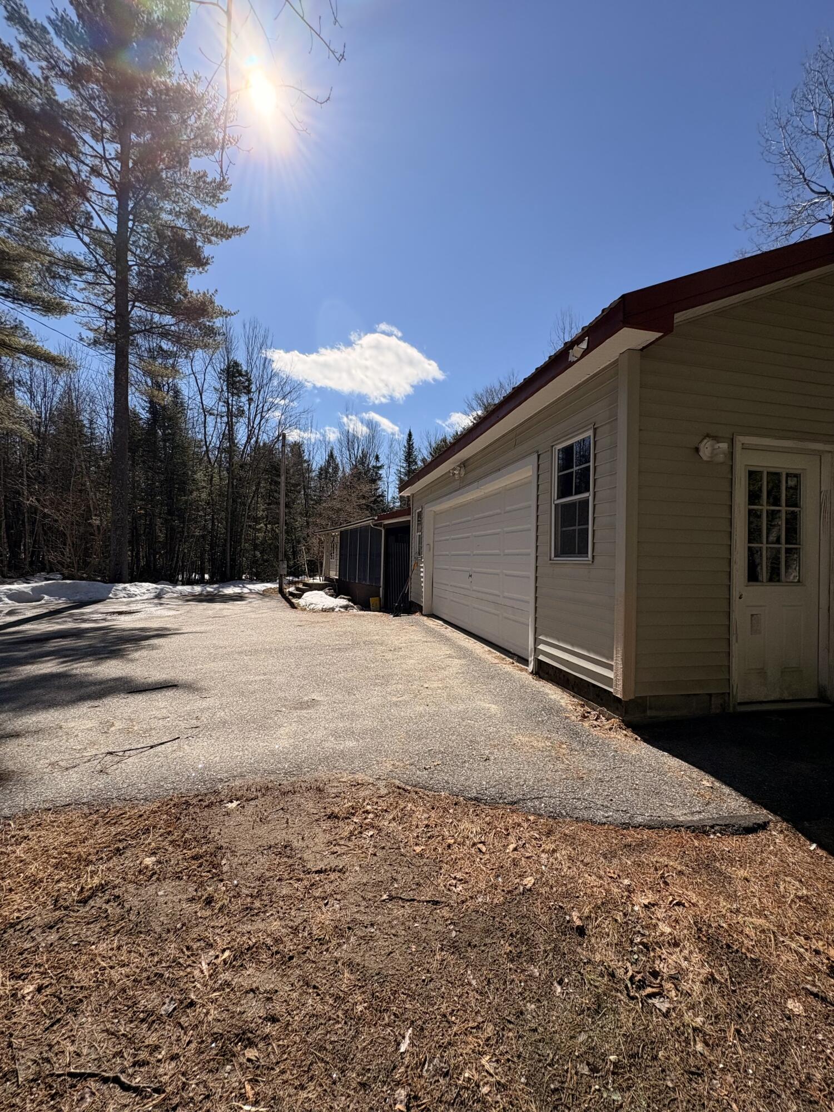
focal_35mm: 14
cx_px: 417
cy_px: 556
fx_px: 450
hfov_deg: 85.7
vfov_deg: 102.1
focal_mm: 2.22
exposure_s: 1/3717
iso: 64
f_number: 2.2
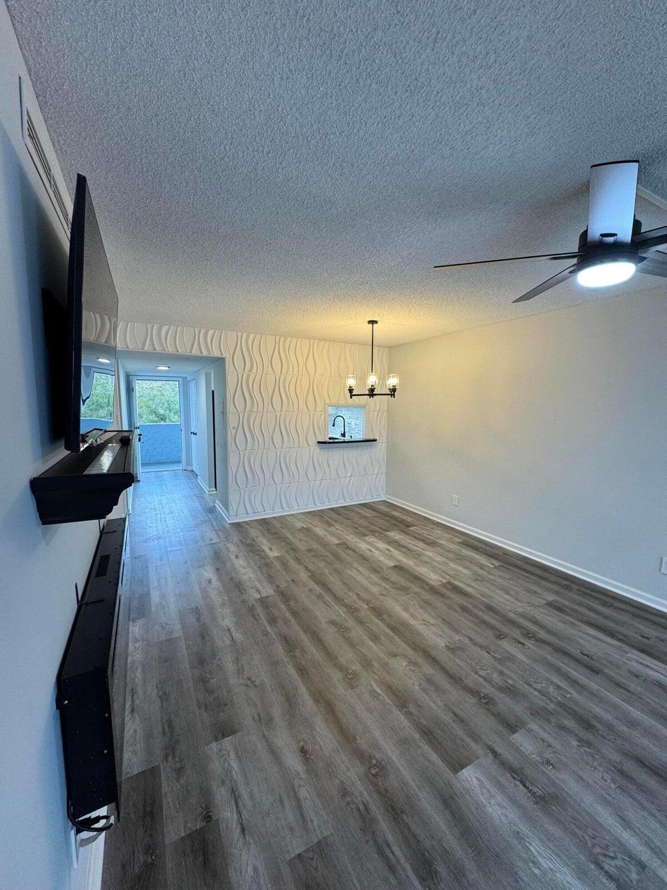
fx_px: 360
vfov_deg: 102.1
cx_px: 334
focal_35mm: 14
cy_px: 445
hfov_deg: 85.7
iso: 125
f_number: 2.2
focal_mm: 2.22
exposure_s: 1/120
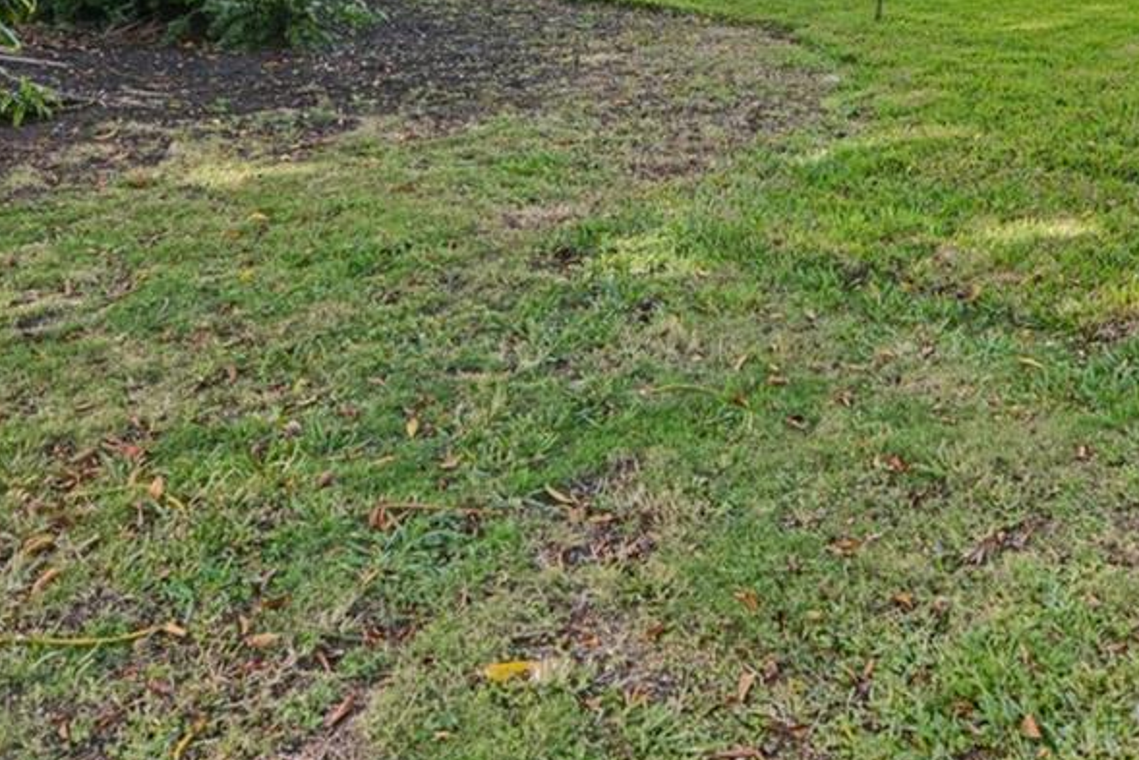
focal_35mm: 38
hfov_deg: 48.8
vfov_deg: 30.3
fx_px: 1202
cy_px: -132
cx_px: 849
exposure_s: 1/80
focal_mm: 14
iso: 200
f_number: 9
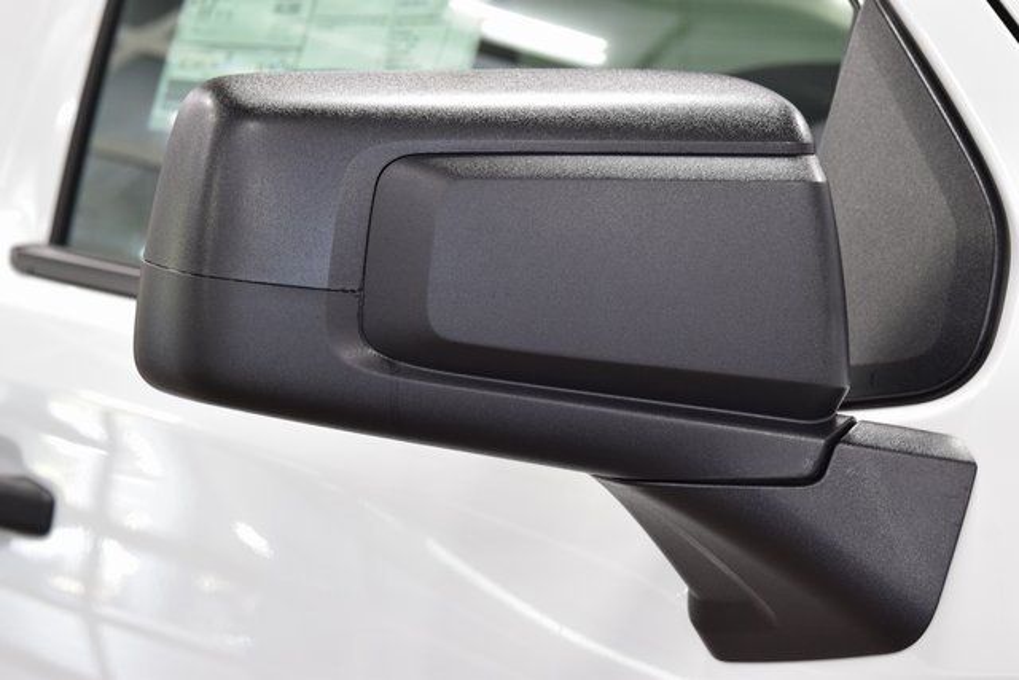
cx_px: 510
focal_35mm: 90
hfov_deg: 22.6
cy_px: 340
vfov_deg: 15.2
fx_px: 2548
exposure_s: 1/30
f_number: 7.1
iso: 1250
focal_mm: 60
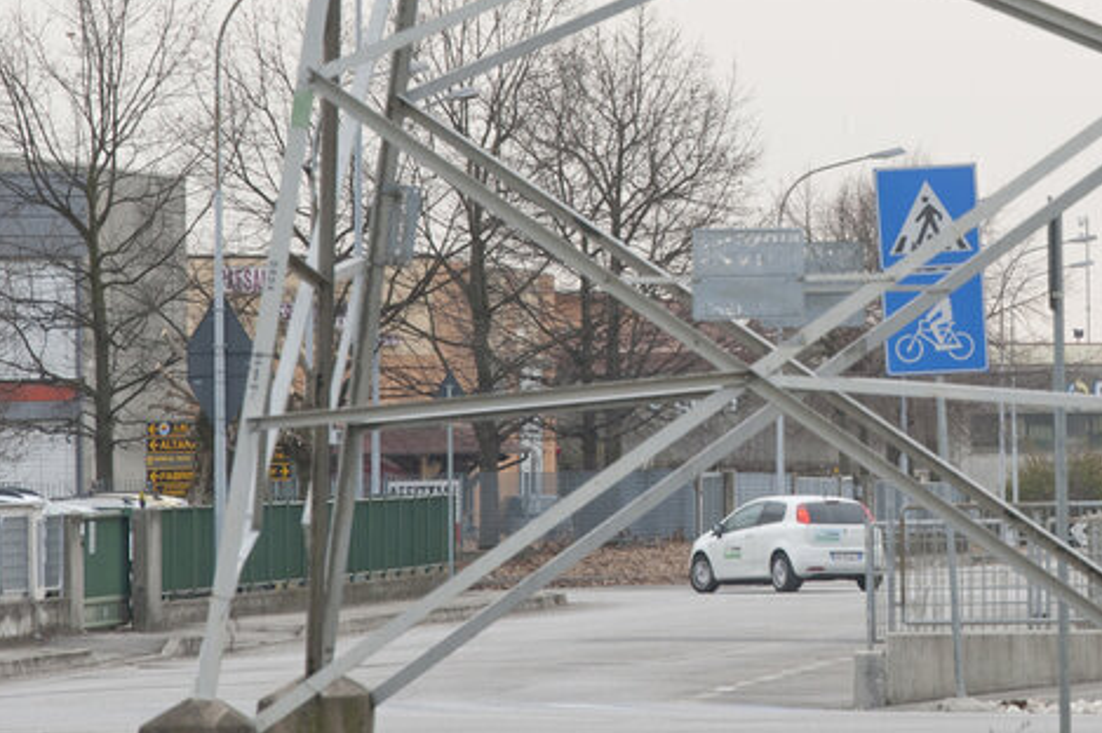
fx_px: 13061
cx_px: 1057
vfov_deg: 3.2
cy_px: 96
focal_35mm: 427
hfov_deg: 4.8
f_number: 8
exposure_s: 1/250
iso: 800
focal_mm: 185
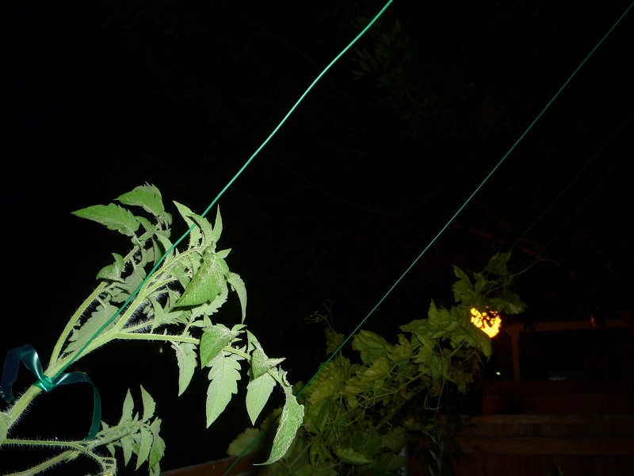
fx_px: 659
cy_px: 238
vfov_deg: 39.7
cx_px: 317
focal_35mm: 36
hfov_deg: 51.4
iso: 100
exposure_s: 1/30
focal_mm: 6.3
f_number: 3.7
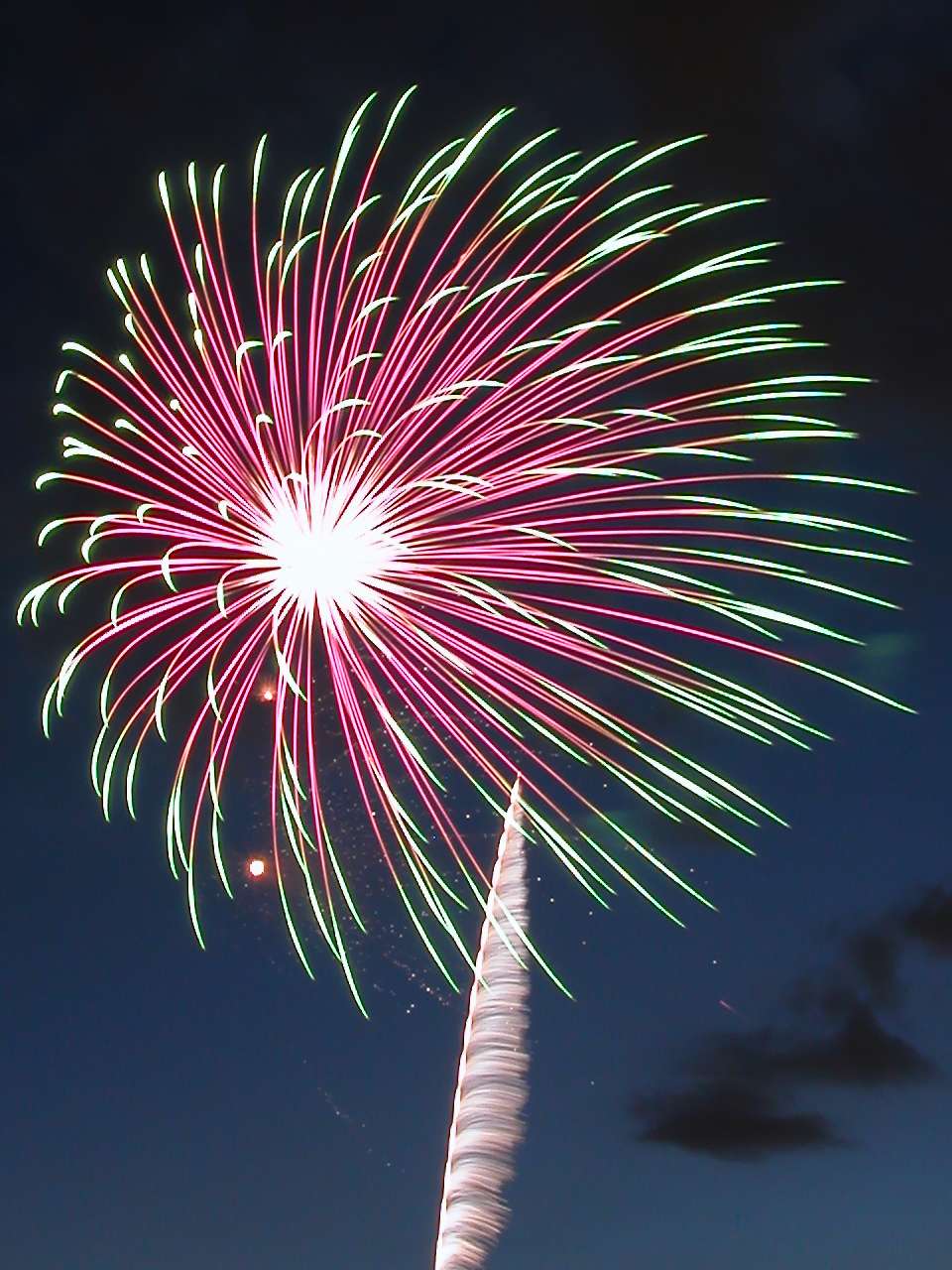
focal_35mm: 35
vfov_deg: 52.6
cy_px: 635
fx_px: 1283
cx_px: 476
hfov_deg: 40.7
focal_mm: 8.9
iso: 100
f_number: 7.1
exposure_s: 8.64
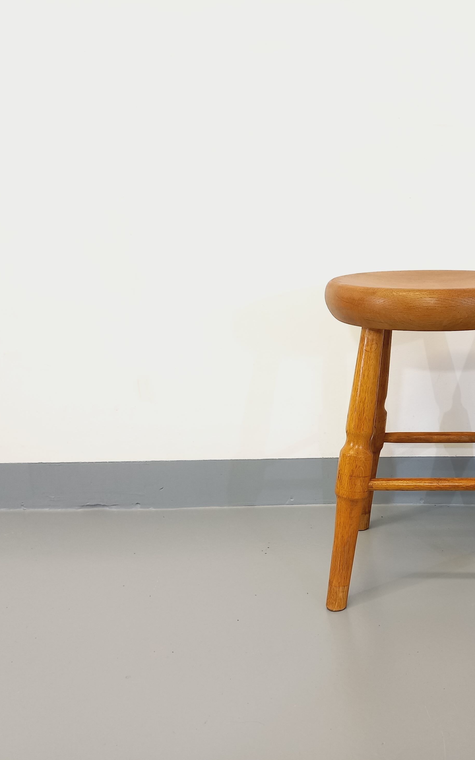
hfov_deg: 33.4
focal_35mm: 36
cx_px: 431
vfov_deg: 54.0
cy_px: 382
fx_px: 746
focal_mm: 4.65
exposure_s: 1/49
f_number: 1.8
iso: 250
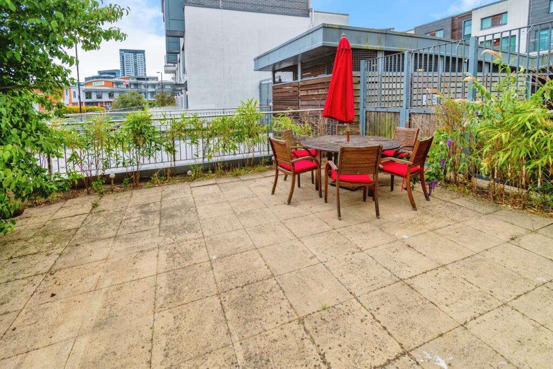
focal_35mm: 21
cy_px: 184
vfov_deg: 59.5
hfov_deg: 81.2
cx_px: 276
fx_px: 323
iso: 400
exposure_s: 1/1250
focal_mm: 14
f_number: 7.1
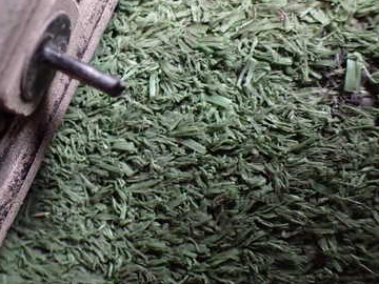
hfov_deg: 36.6
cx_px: 65
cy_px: 80
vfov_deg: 28.8
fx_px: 547
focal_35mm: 50
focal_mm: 5.4
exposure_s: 1/125
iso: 800
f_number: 2.3
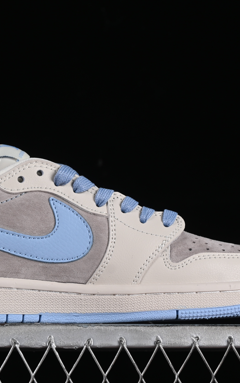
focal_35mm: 126
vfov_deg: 16.6
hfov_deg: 10.4
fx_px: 1318
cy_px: 195
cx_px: 66
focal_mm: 50
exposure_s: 1/80
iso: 160
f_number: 8
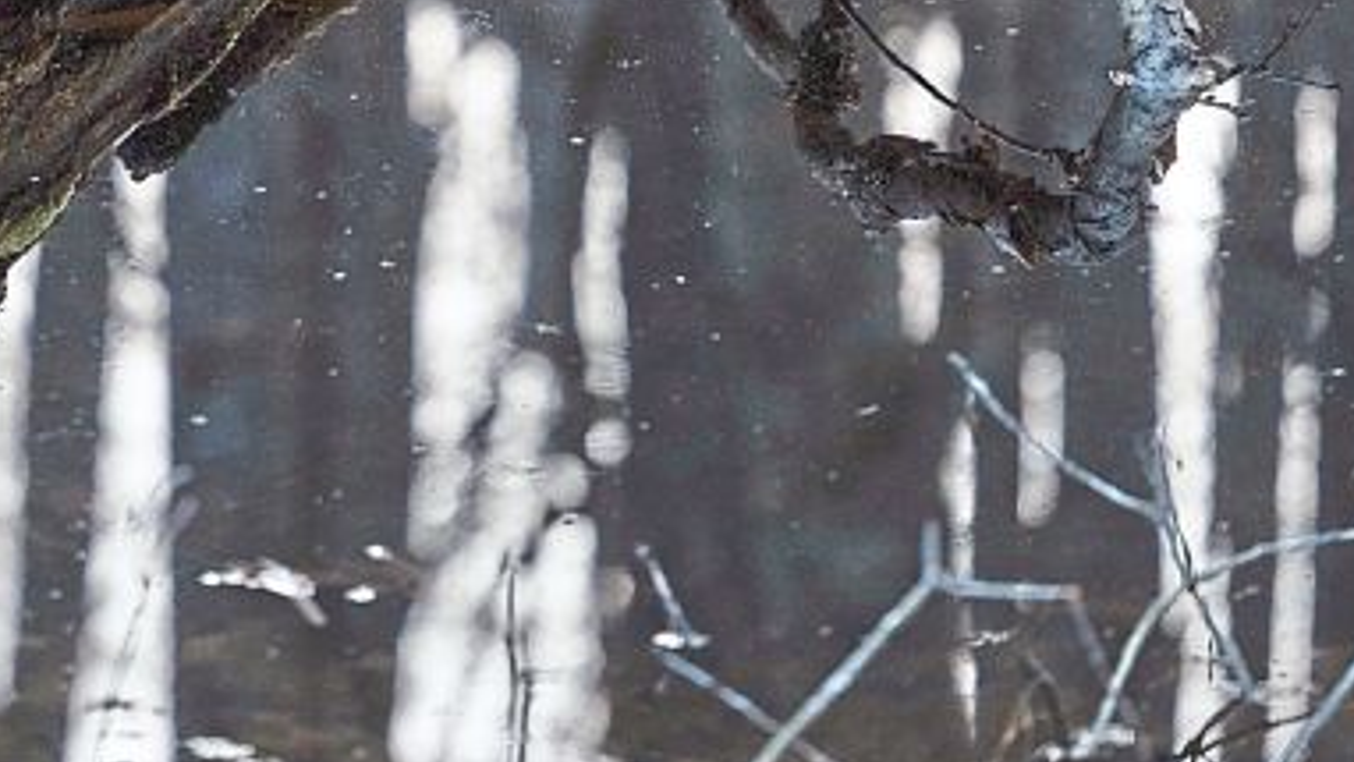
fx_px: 12819
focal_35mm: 357
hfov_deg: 6.0
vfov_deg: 3.4
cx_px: 393
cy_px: -259
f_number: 2.8
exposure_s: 1/200
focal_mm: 105
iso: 640
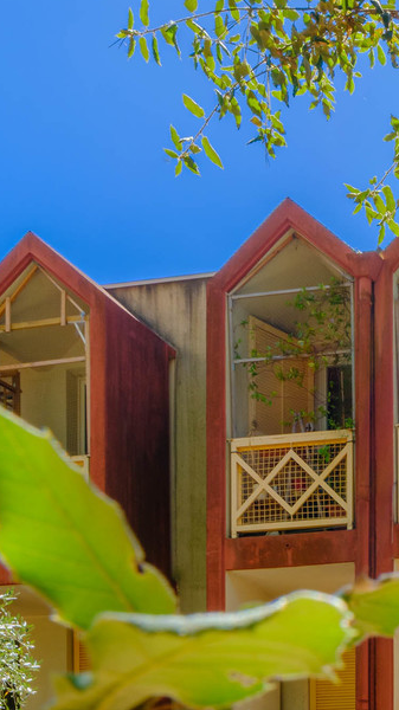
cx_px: 686
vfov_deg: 33.7
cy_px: 260
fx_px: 1167
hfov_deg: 16.6
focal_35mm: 62
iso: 320
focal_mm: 20
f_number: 16
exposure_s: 1/30
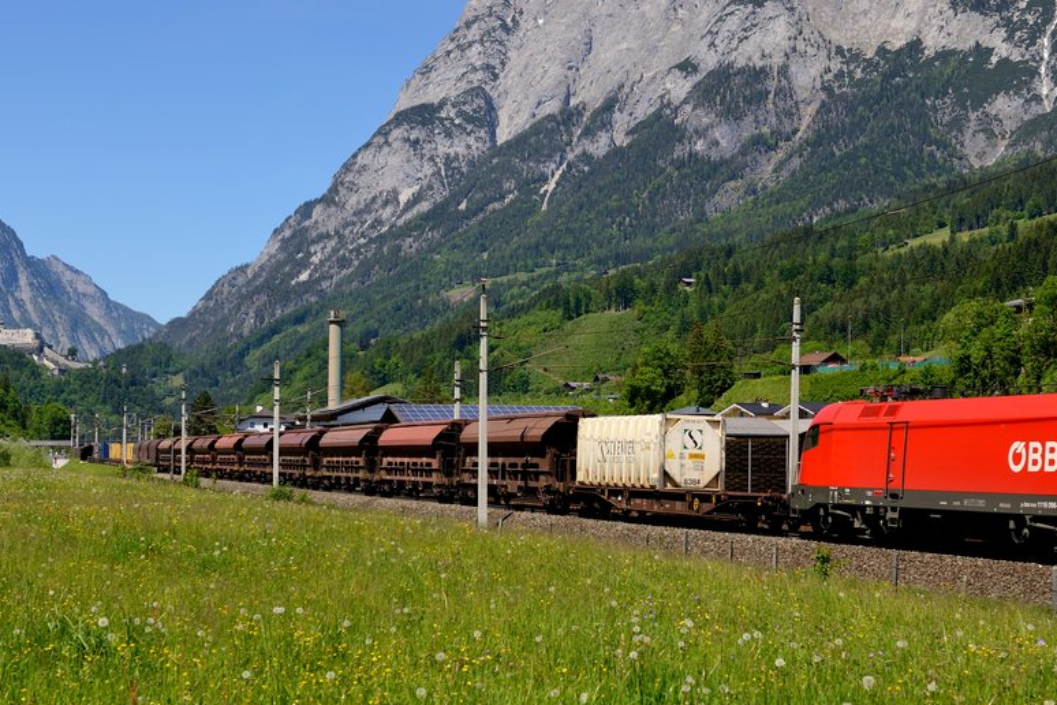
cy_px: 381
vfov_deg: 21.9
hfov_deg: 32.2
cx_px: 653
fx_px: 1820
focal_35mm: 62
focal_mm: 40
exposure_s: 1/1600
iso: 250
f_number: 6.3
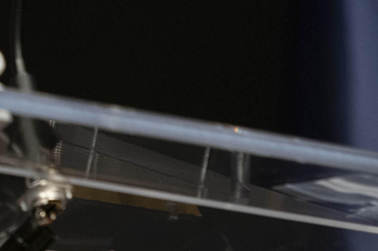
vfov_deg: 1.7
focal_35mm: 801
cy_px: -130
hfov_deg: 2.6
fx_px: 8402
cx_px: -218
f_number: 2.8
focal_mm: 170
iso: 2000
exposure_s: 1/500
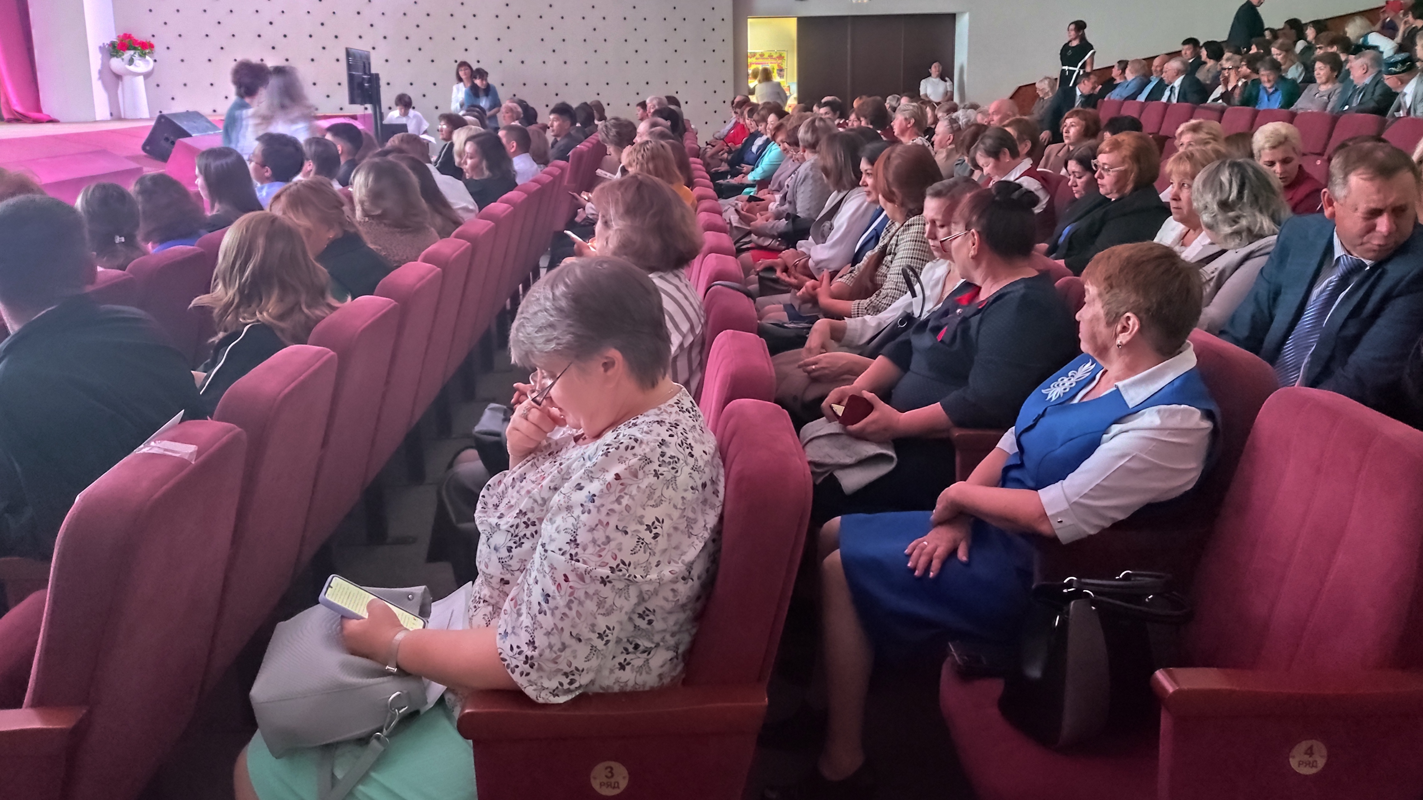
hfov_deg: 67.9
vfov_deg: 41.0
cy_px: 271
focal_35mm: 28
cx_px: 711
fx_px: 1056
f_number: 1.79
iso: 2500
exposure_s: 1/25
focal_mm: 4.71
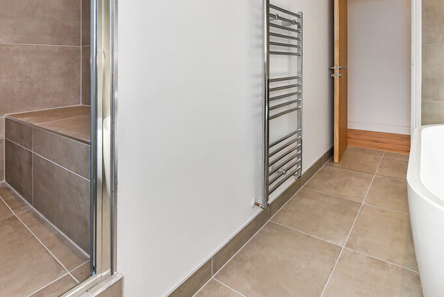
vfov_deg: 56.8
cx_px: 209
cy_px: 78
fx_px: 259
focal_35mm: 21
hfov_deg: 81.1
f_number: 9
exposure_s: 1/100
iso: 400
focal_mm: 14
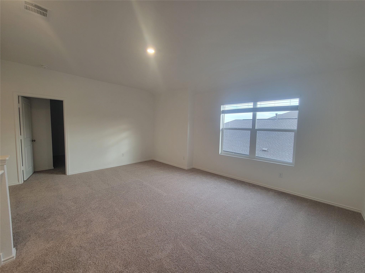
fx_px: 137
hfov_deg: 106.2
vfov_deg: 89.9
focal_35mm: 13
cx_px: 182
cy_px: 136
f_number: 2.2
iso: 100
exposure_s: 1/60
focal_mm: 2.2
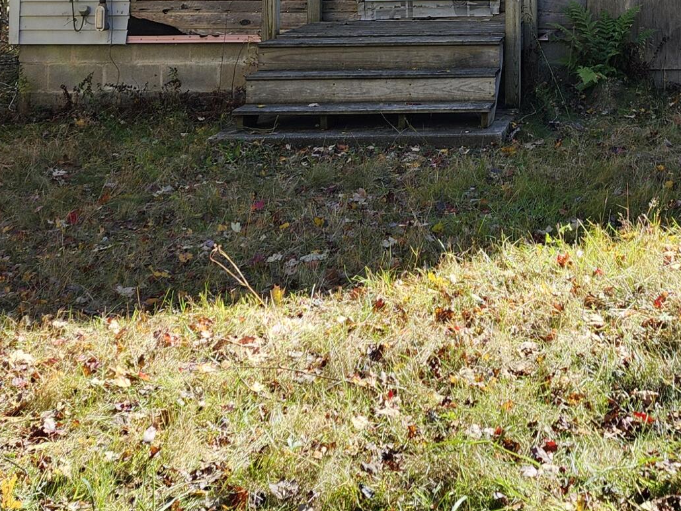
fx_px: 1318
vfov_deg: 20.2
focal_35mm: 67
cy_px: -137
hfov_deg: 27.5
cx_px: 658
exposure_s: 1/423
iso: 25
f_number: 1.8
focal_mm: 5.54
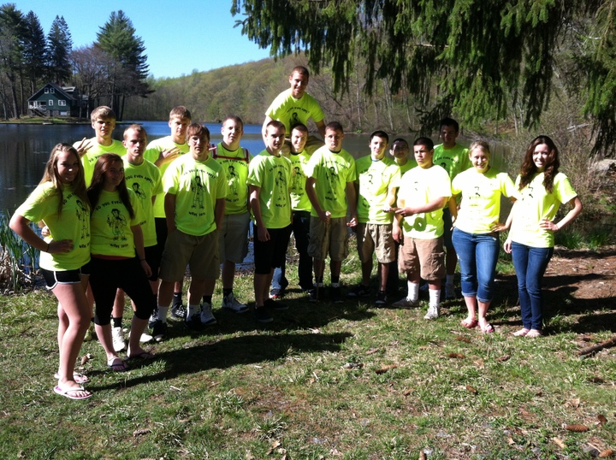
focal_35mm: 35
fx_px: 622
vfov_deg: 40.6
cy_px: 230
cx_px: 308
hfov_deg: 52.7
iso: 80
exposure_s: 1/638
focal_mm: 3.85
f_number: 2.8
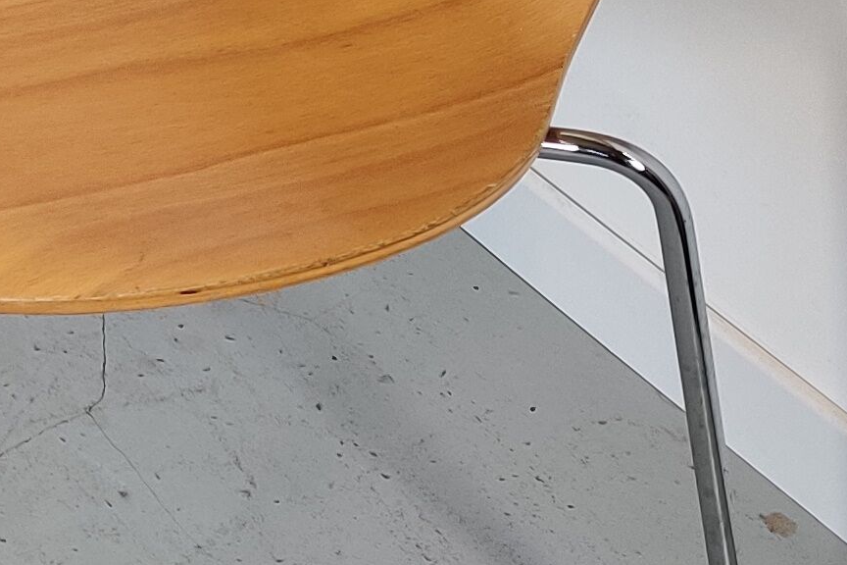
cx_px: -573
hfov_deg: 14.3
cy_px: -167
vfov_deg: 10.3
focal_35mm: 130
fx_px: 3058
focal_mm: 4.75
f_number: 1.65
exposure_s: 1/100
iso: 200
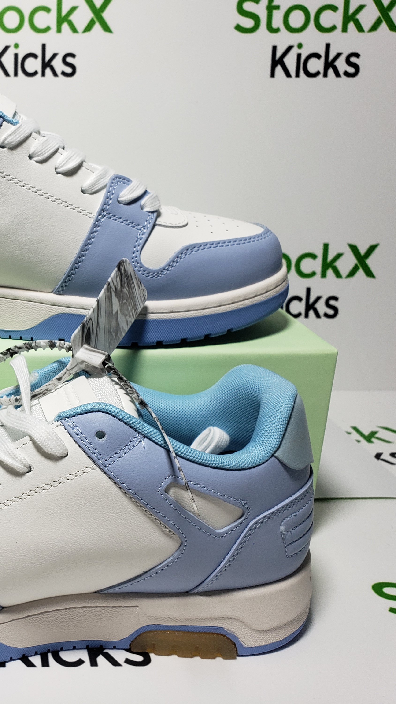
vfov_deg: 52.8
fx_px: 709
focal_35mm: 38
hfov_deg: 28.7
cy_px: 351
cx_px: -26
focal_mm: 4.3
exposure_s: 1/251
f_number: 2.4
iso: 50
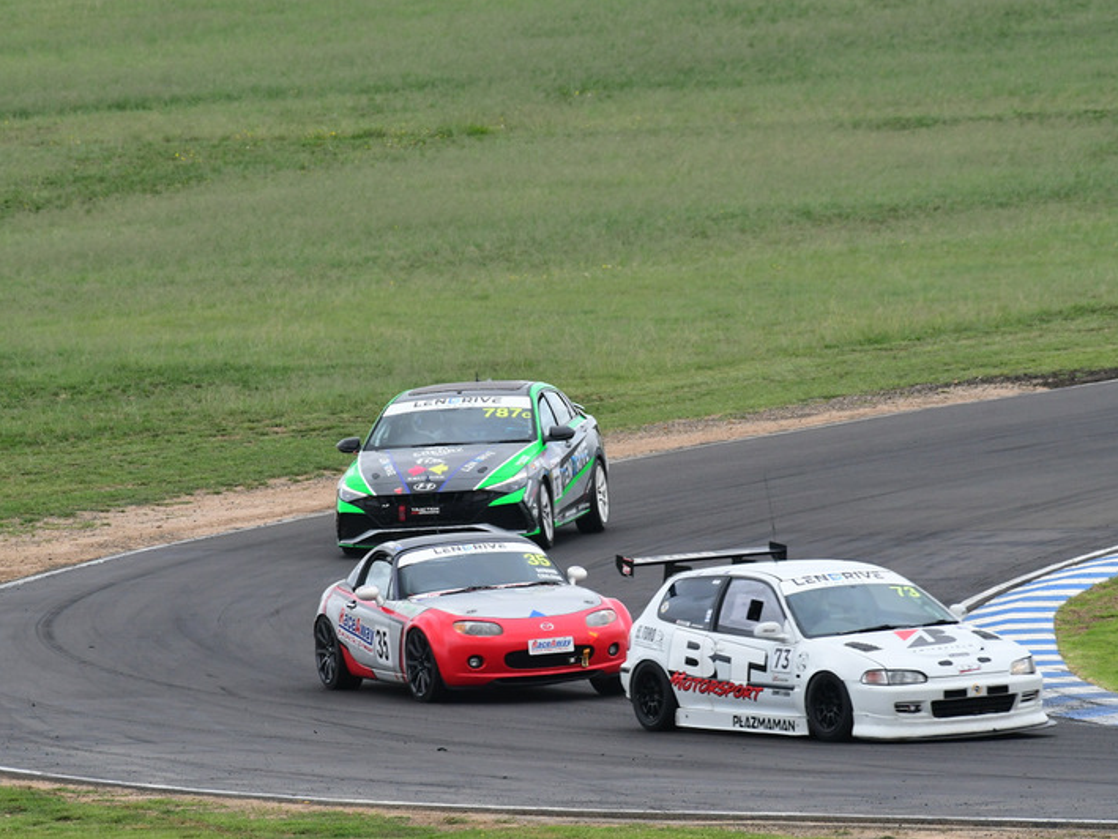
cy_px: 420
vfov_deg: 1.8
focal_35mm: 814
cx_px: 503
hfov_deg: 2.4
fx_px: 26294
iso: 800
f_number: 11
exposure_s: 1/640
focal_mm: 500
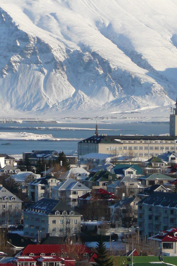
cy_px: 116
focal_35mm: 403
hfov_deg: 3.4
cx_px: 13
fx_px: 2973
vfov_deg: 5.1
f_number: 4.8
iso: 100
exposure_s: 1/400
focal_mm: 26
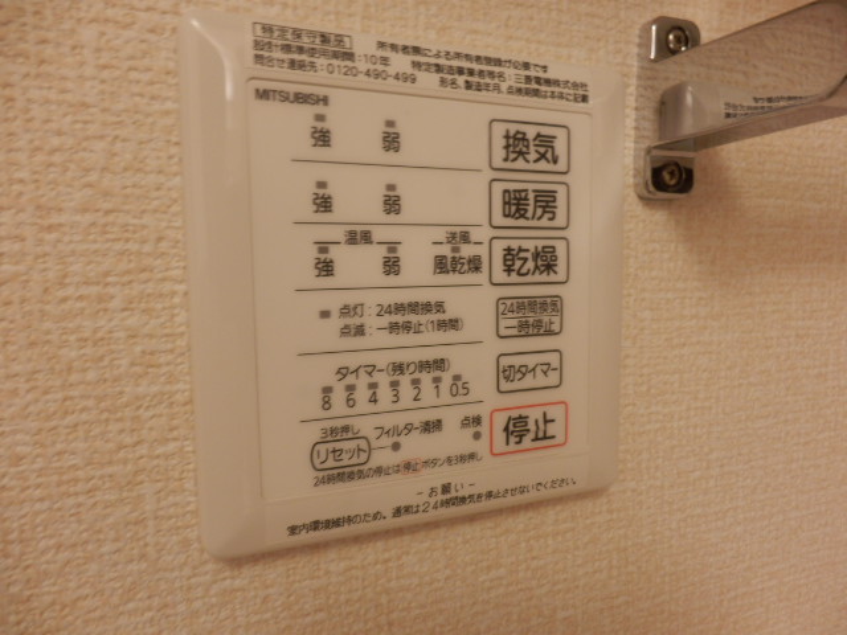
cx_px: 424
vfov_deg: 56.8
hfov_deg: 71.6
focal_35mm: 24
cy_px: 318
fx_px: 587
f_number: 3
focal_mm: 4.2
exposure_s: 1/30
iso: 125
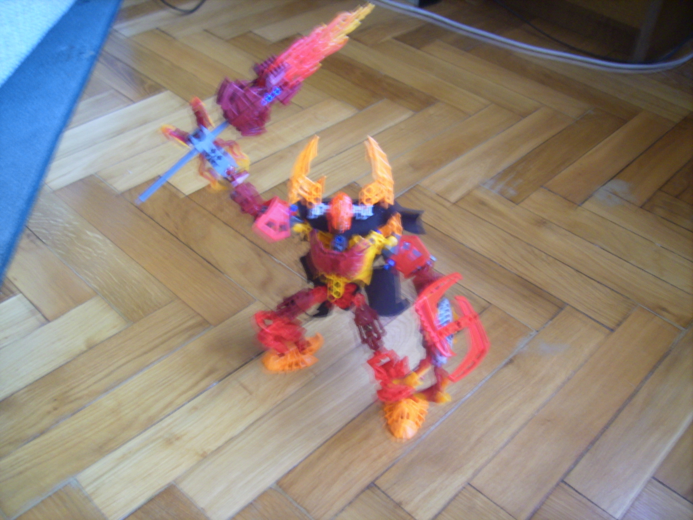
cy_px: 260
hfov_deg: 56.8
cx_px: 346
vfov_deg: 44.2
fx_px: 641
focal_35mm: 32
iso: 50
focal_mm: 5.99
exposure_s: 1
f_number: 2.8
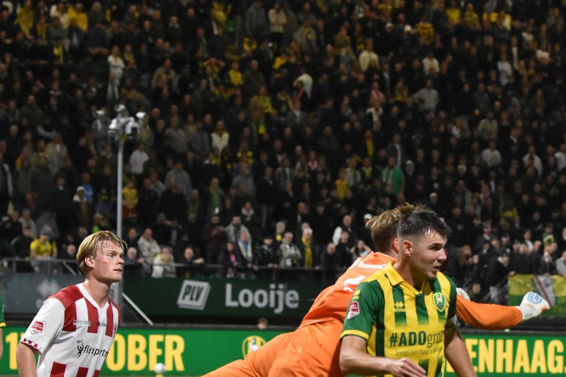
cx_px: 423
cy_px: 345
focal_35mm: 195
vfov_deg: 7.0
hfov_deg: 10.5
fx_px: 3065
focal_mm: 70
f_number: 2.8
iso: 3200
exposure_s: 1/640
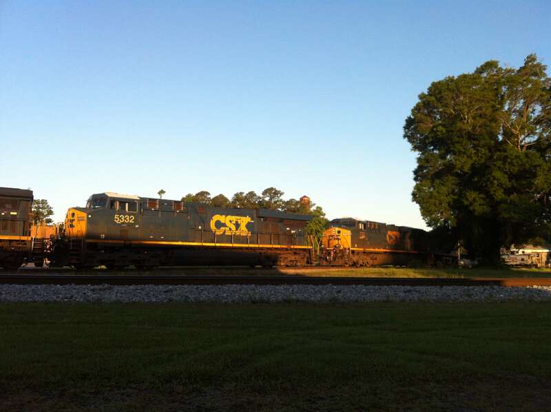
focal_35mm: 35
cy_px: 206
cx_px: 276
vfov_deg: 40.6
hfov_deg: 52.7
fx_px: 556
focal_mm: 3.85
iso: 80
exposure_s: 1/580
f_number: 2.8
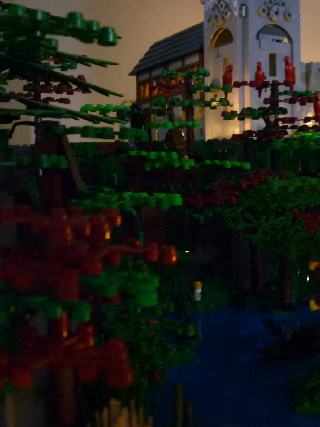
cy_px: 217
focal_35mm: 49
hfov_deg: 29.6
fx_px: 604
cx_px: 197
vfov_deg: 38.9
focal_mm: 5.5
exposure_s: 1/8
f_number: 2.8
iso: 400
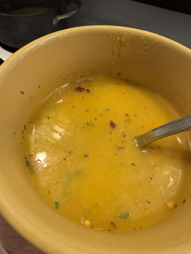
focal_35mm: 24
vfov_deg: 71.6
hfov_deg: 56.8
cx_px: 96
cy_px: 127
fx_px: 177
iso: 250
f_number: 2.2
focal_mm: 2.22
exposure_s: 1/120
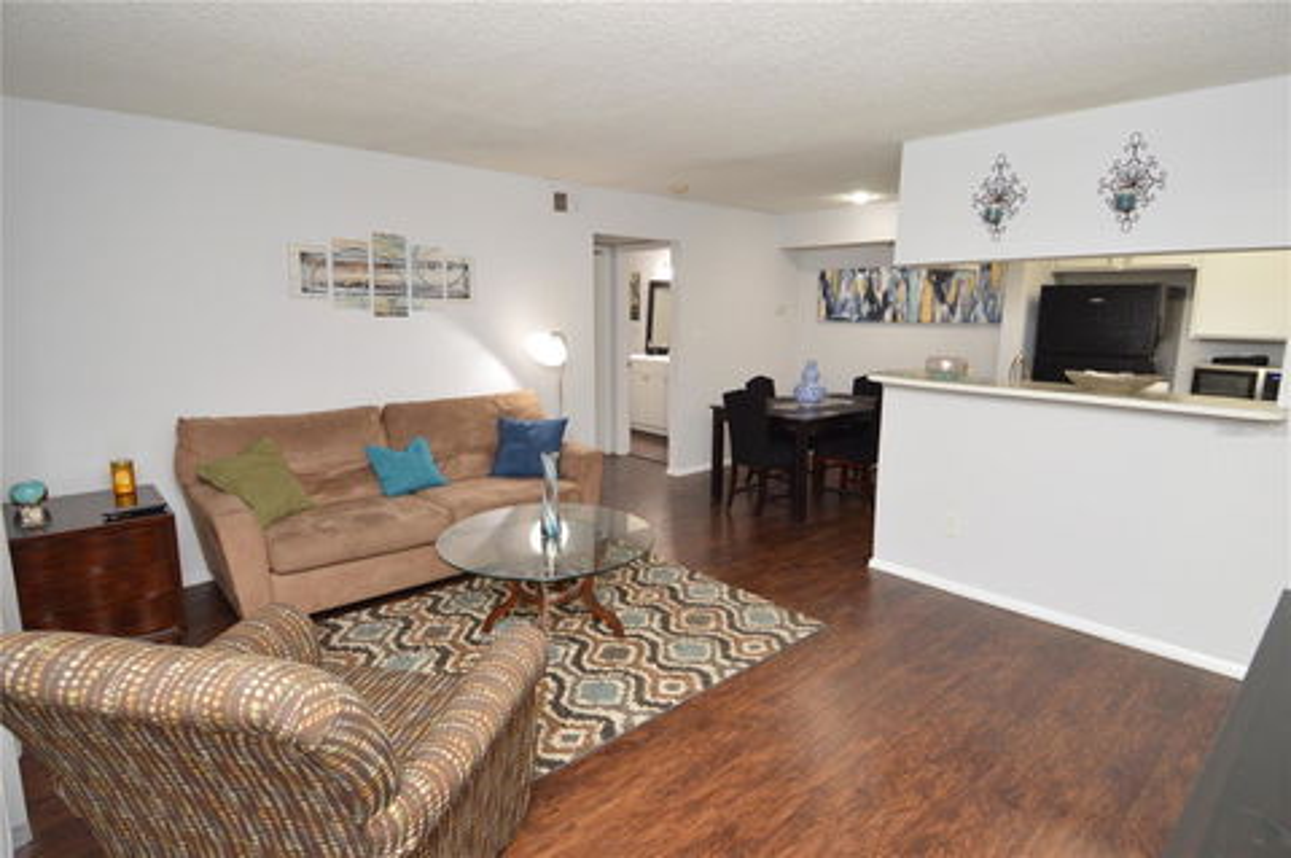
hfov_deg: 90.1
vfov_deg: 67.3
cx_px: 646
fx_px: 645
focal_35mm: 18
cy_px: 429
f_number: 4
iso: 1250
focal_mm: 12
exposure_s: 1/60
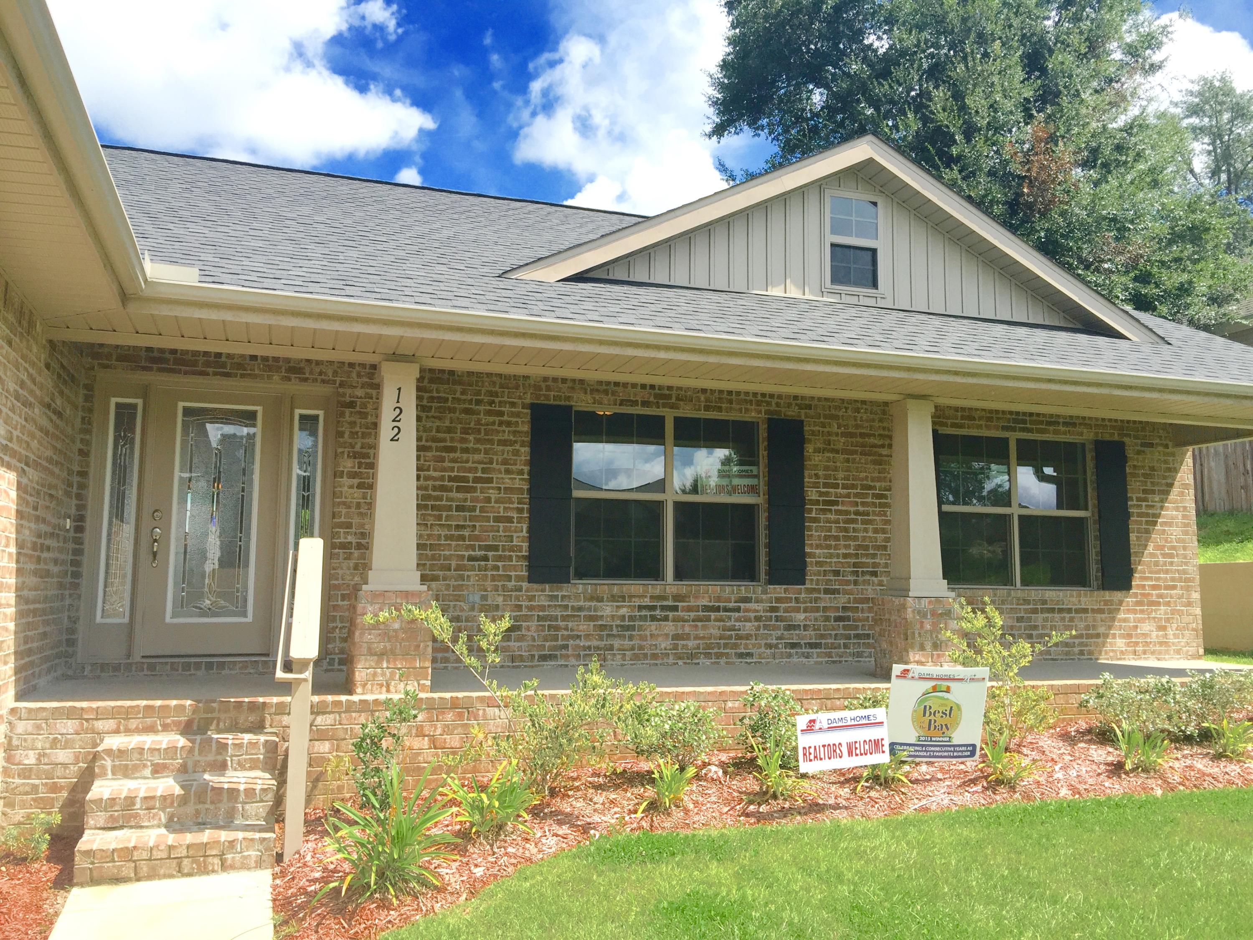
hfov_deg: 61.7
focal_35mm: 29
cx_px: 626
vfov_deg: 48.2
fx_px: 1050
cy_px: 470
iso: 32
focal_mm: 4.15
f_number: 2.2
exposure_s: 1/1522
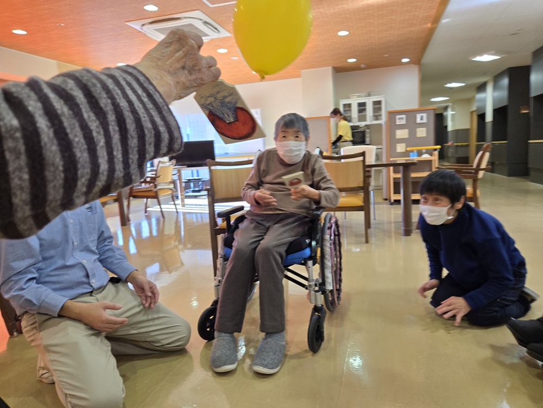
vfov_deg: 58.9
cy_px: 204
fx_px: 361
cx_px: 272
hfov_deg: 73.9
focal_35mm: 23
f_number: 1.8
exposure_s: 1/120
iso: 80
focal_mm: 5.4
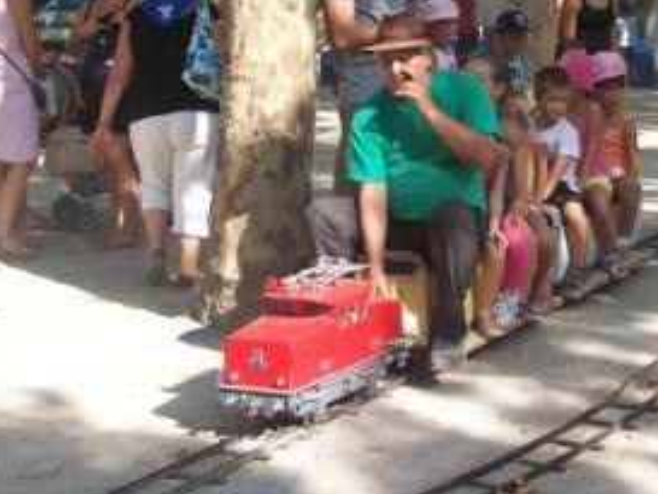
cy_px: 133
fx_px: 1654
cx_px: 412
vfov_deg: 16.9
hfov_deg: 22.4
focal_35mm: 87
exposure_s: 1/250
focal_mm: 8.6
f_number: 3.4
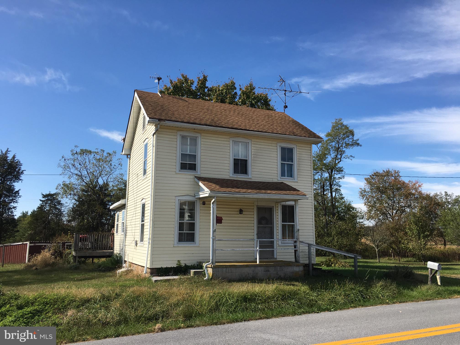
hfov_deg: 61.7
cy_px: 172
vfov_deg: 48.2
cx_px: 230
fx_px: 385
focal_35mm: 29
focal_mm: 4.15
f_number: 2.2
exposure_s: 1/1304
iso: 25
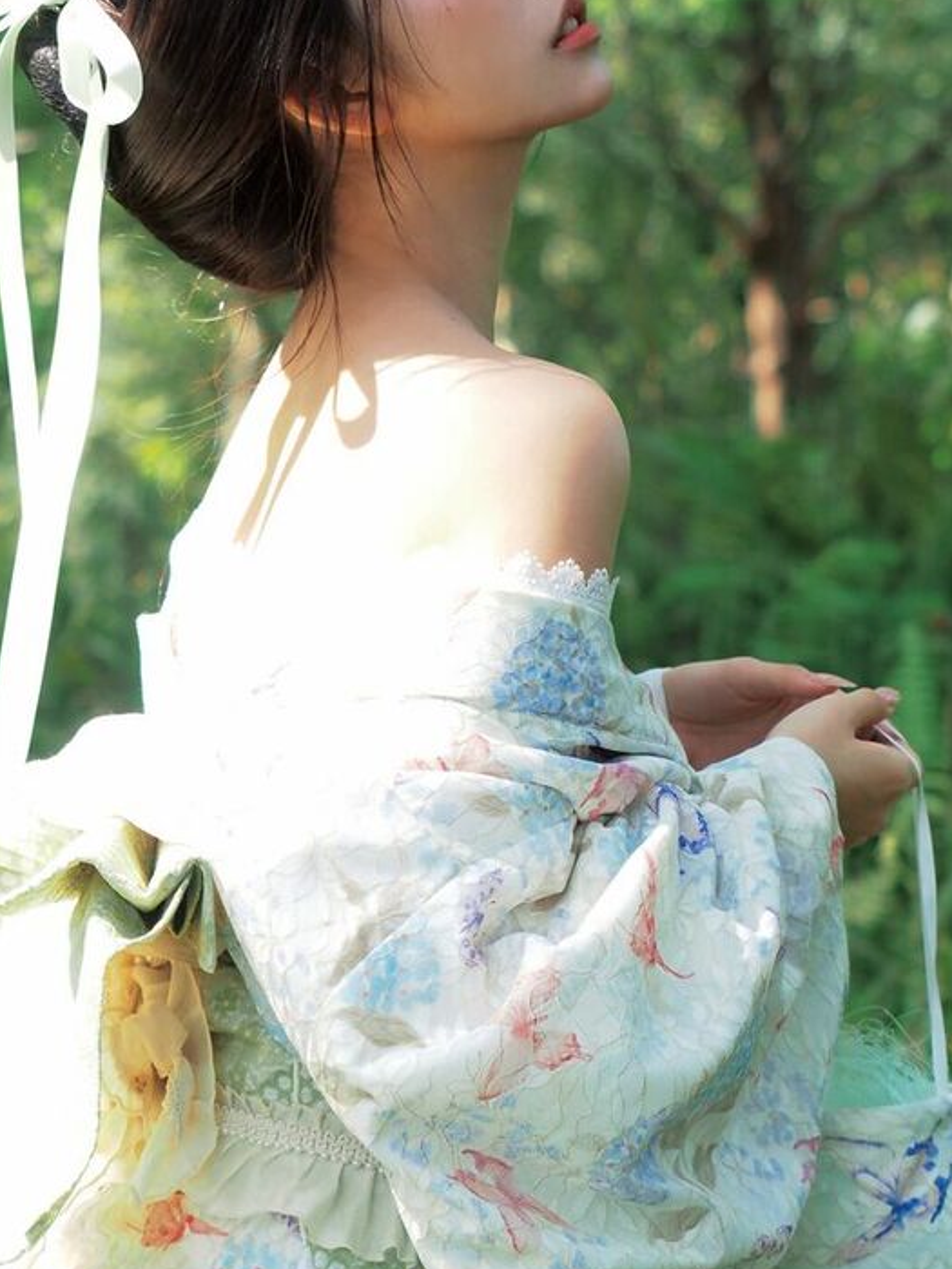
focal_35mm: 160
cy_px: 852
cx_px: 368
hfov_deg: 9.3
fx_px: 5867
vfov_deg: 12.3
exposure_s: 1/500
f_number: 3.2
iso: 500
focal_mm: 40
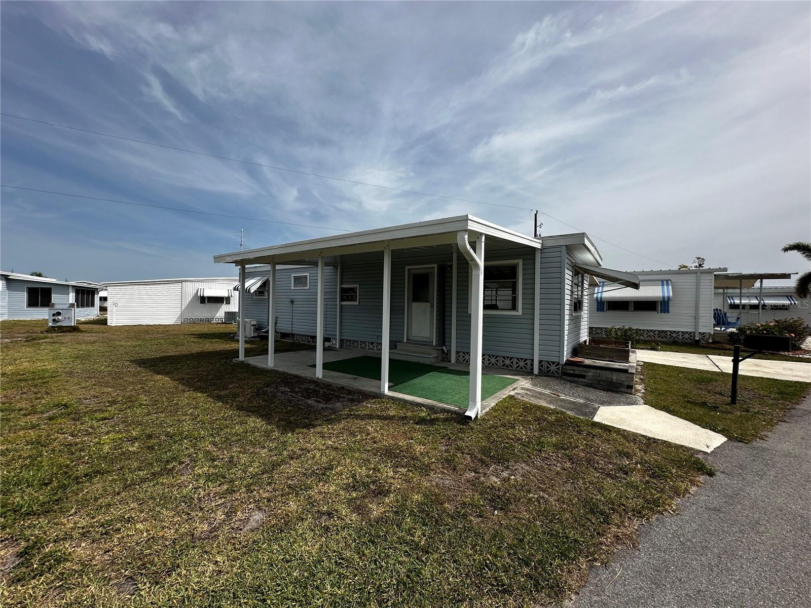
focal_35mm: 14
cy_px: 304
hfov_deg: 102.1
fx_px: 328
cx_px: 406
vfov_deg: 85.7
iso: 50
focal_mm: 2.22
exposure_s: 1/2451
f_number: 2.2
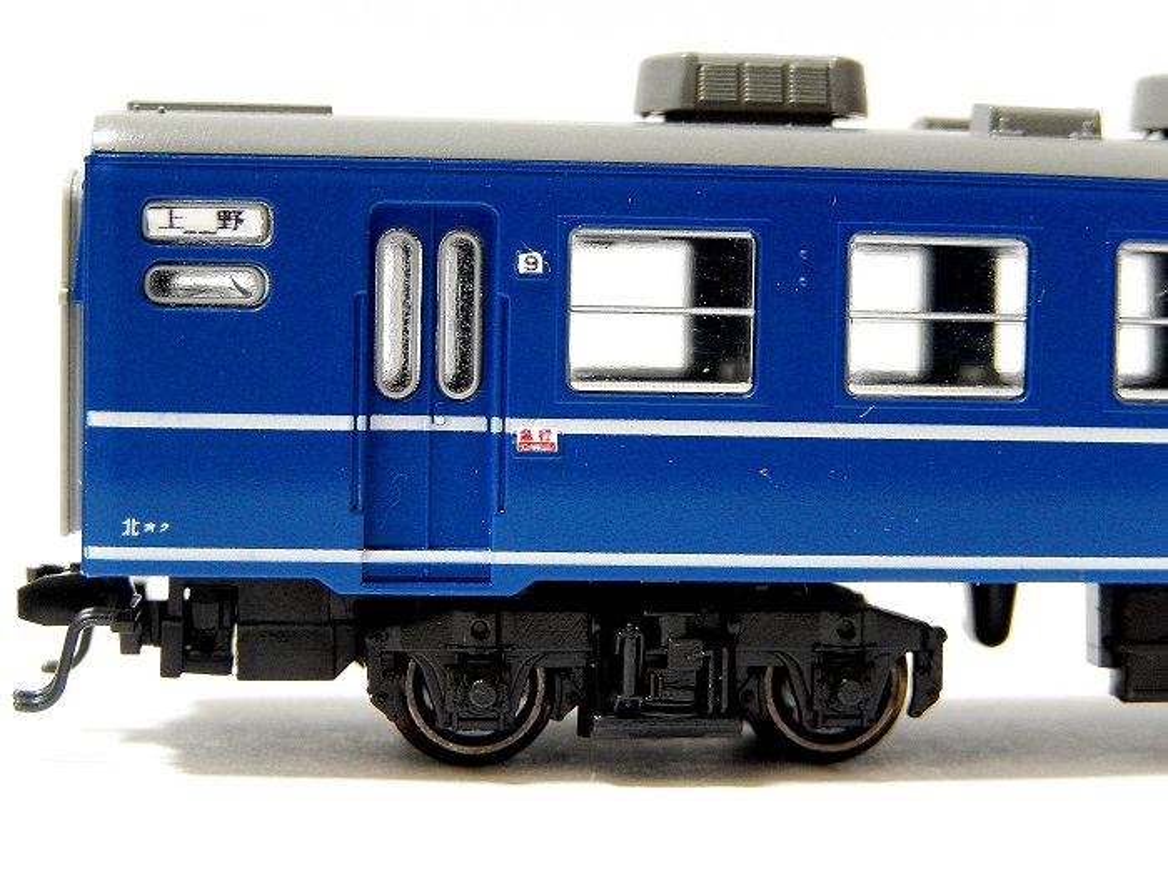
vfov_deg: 17.4
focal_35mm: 85
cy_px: 438
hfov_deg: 23.0
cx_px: 584
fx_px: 2868
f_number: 5.1
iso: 800
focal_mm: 15.2
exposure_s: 1/5
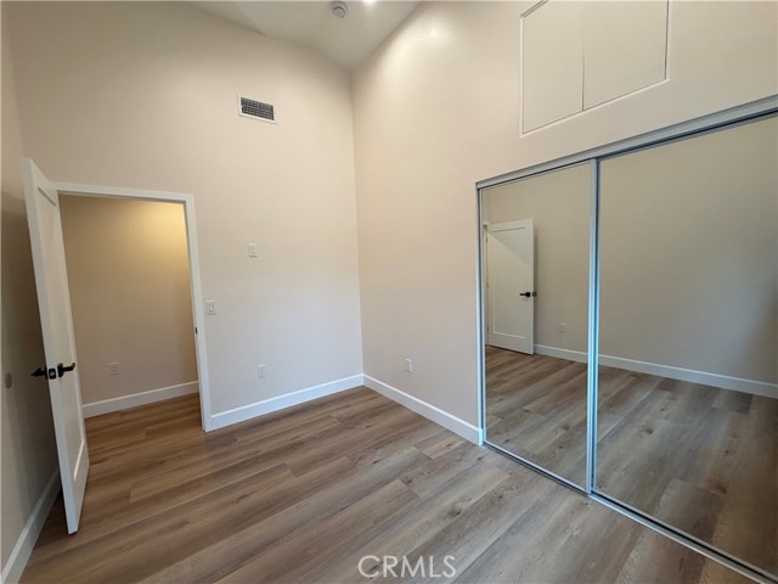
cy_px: 292
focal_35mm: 14
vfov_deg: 85.7
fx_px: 315
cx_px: 389
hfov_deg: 102.1
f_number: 2.2
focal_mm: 2.22
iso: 200
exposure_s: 1/120
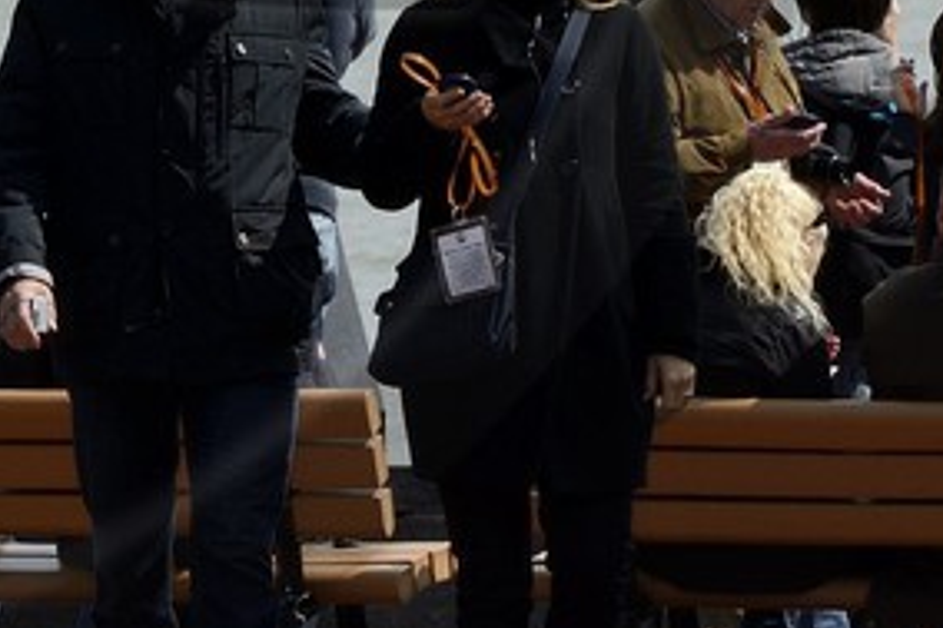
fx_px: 29503
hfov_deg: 1.8
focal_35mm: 1127
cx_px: -485
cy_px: -532
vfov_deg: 1.2
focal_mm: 200
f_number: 11
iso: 200
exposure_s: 1/250
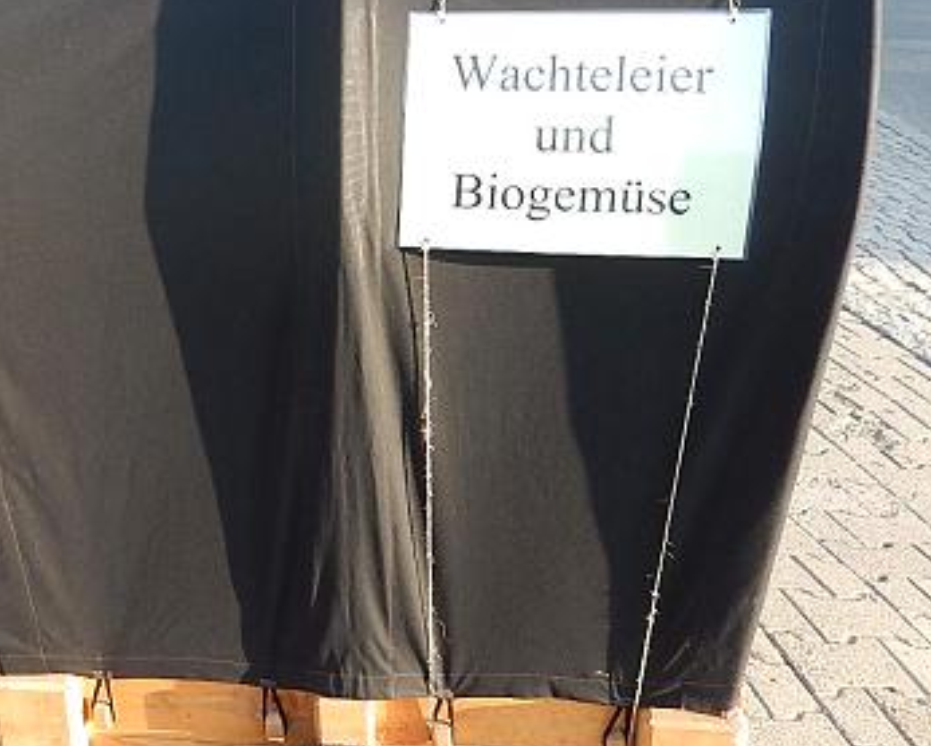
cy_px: 370
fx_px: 1241
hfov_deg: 39.3
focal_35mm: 45
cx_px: 169
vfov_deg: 33.5
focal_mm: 4.5
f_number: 3.4
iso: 125
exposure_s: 1/160
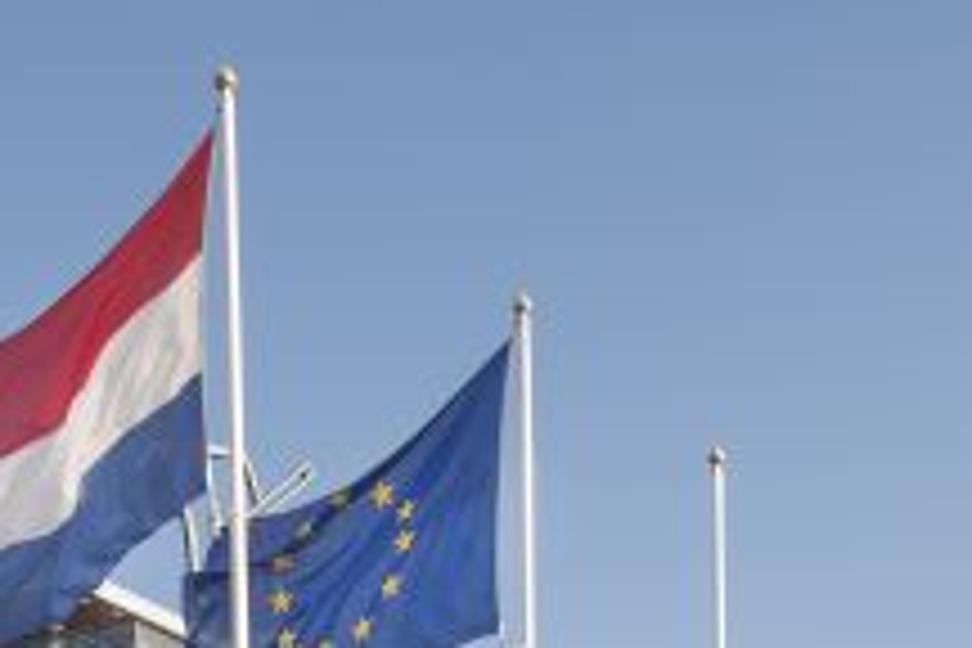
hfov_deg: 26.7
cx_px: 248
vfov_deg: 17.7
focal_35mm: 75
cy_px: 675
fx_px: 2025
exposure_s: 1/320
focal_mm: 18
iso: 100
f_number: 6.3
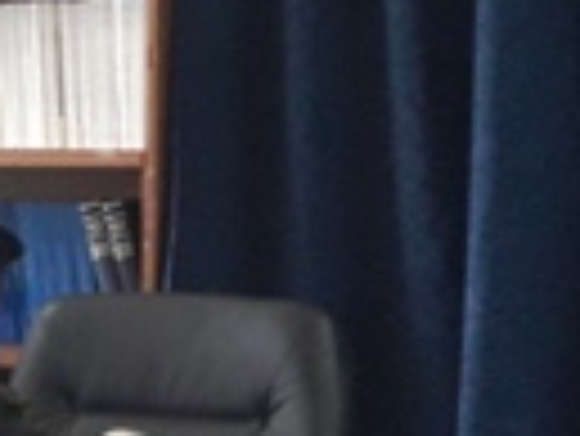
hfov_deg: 11.2
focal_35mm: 173
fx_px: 2901
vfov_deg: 8.6
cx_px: -139
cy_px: 292
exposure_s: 1/20
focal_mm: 3.7
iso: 200
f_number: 1.9
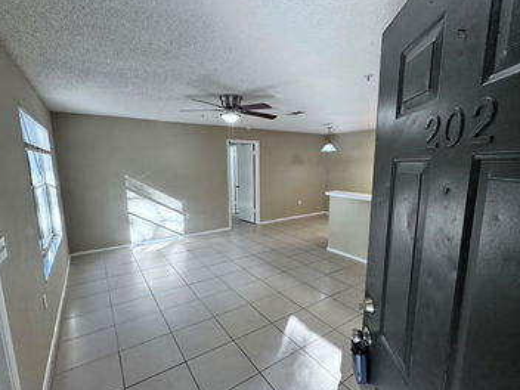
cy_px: 205
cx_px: 268
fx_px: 255
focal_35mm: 17
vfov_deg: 74.7
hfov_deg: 91.0
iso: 250
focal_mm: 2.22
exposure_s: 1/120
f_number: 2.2
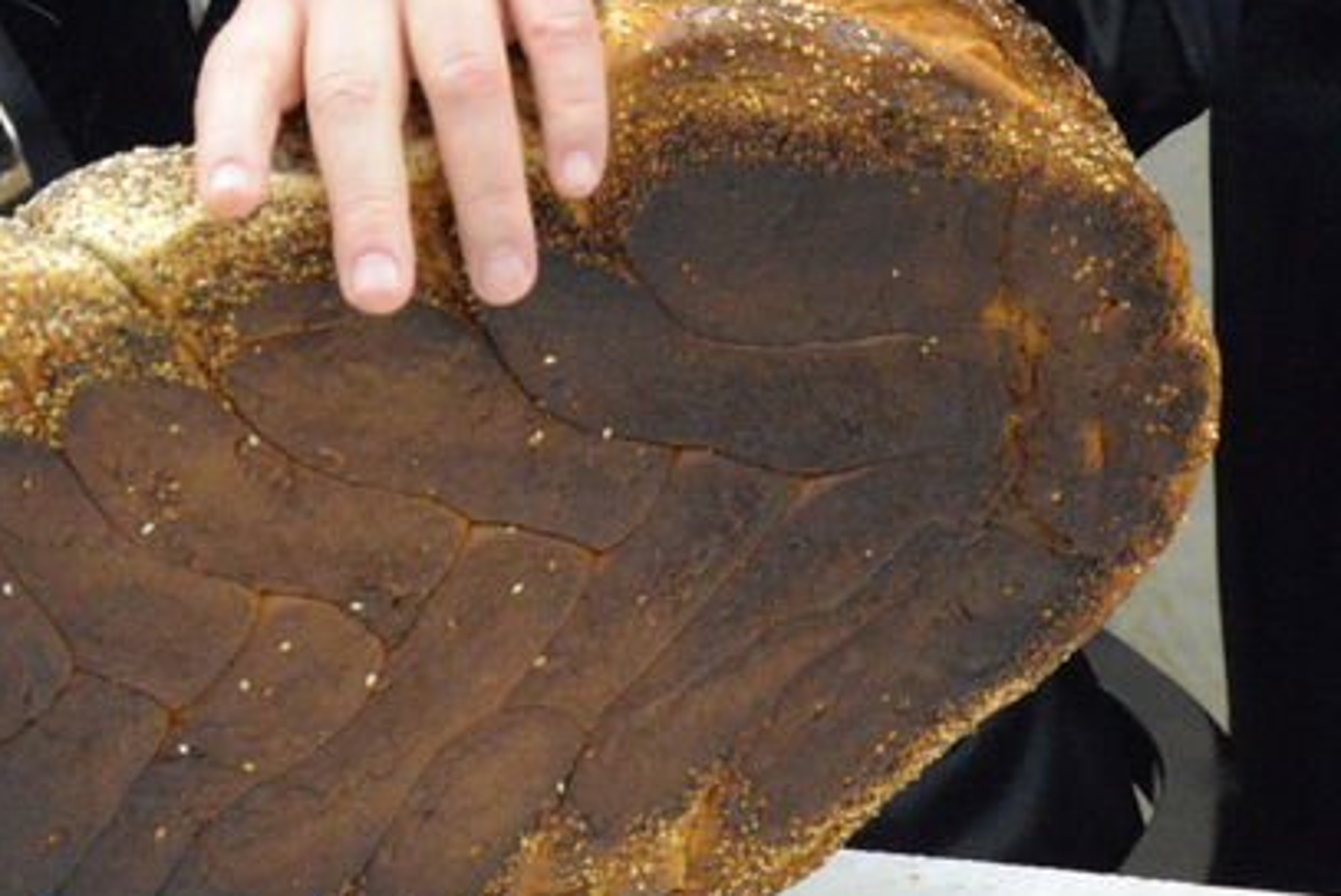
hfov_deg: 10.8
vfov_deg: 7.2
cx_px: 194
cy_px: -366
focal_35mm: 189
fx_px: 7045
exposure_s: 1/200
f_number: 7.1
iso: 6400
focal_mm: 55
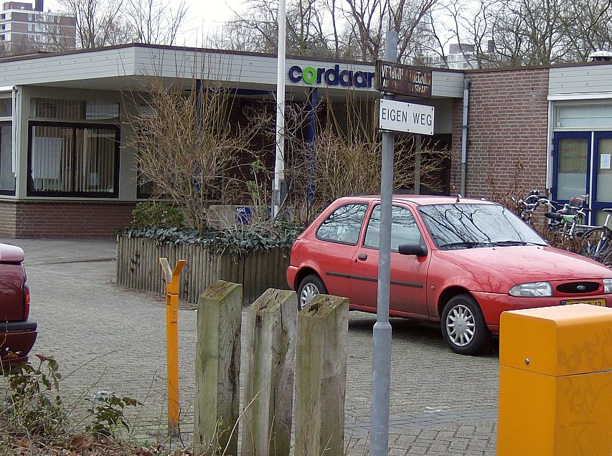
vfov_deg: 17.5
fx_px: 1482
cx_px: 299
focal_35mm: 84
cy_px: 213
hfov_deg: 23.3
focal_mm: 11.6
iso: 100
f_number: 3.7
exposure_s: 1/215
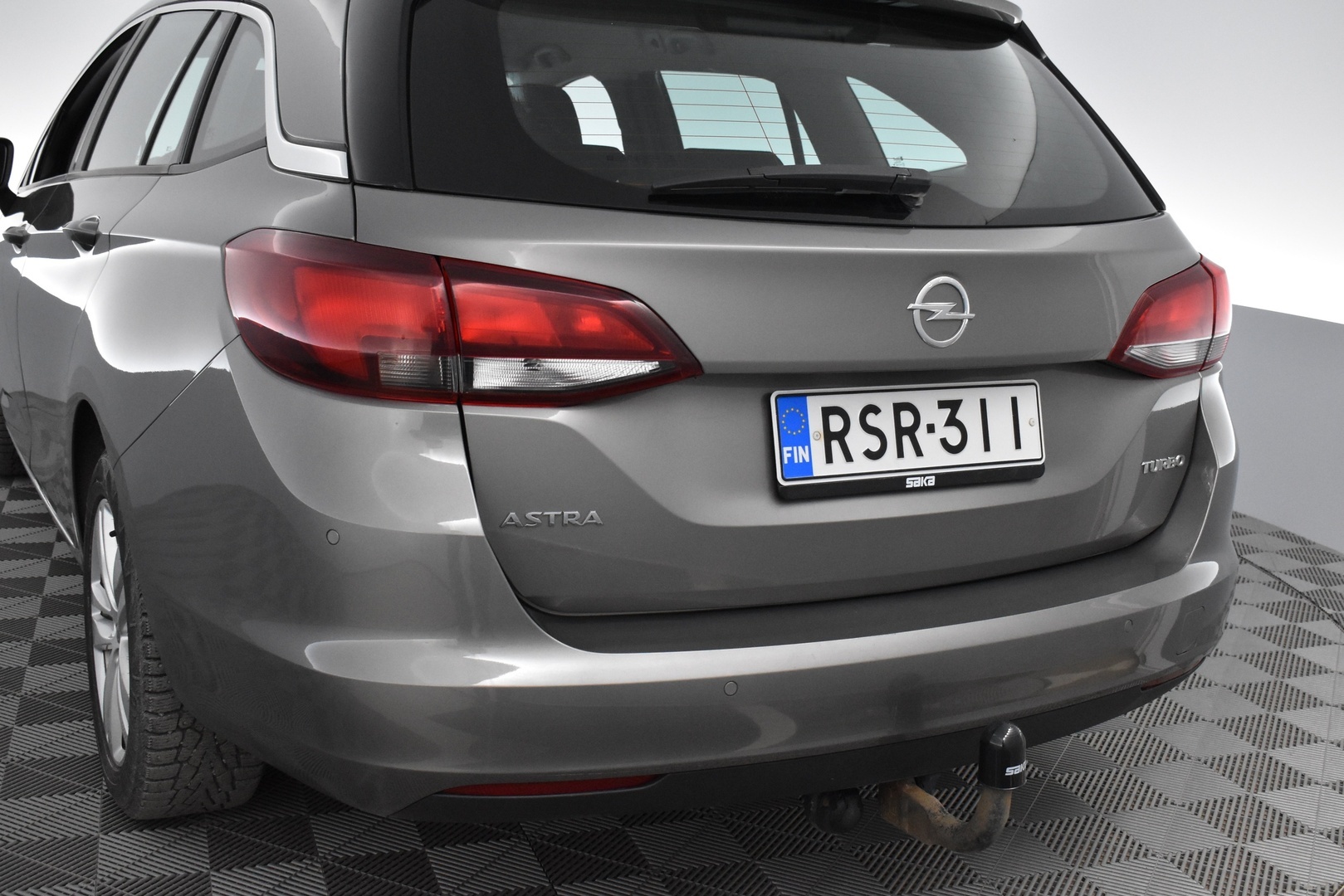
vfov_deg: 34.2
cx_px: 672
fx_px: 1456
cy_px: 448
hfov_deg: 49.5
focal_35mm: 39
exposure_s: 1/160
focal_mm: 26
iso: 3200
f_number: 6.3
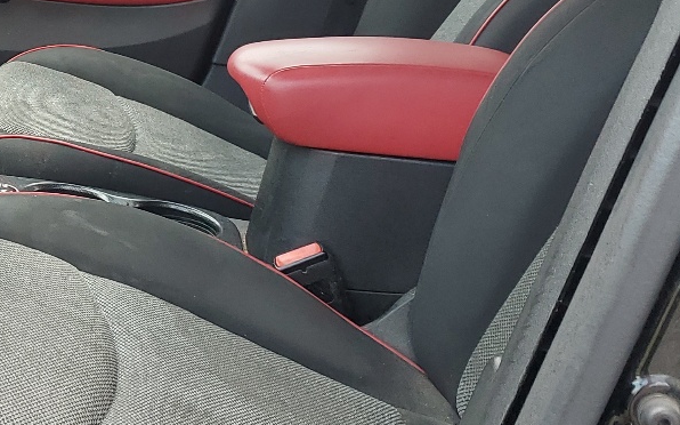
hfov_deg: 26.1
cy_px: 118
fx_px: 1371
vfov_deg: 17.5
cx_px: -34
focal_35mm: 74
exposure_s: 1/370
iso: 50
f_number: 1.5
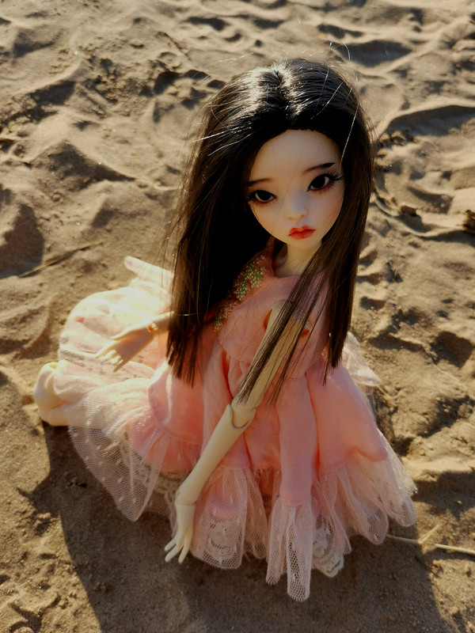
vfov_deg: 56.8
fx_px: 585
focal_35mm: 32
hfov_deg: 44.2
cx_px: 238
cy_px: 316
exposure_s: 1/601
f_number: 1.8
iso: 50
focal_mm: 4.75
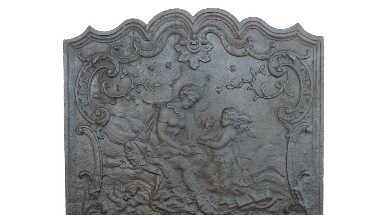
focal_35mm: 33
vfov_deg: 35.5
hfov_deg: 59.5
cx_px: 192
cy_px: 132
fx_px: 334
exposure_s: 1/60
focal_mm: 5.4
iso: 250
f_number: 3.5
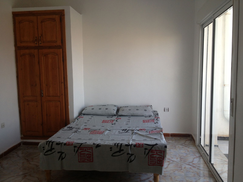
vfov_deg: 40.7
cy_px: 91
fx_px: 246
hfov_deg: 52.6
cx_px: 122
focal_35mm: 35
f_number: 2.4
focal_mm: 4.28
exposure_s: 1/128
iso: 50
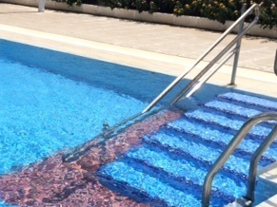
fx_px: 528
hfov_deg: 28.0
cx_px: 15
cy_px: 104
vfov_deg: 22.2
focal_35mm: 66
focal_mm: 4.12
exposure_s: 1/4566
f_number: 2.2
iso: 40
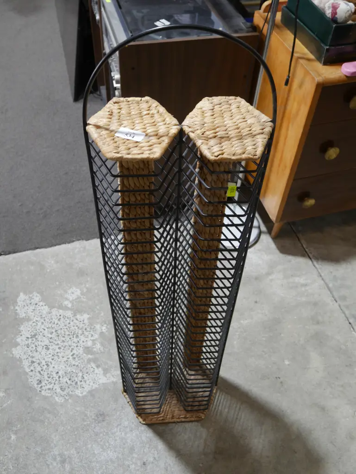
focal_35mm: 32
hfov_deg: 44.2
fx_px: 438
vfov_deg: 56.8
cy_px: 237
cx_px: 178
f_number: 3.6
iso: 250
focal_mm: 16
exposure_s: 1/60
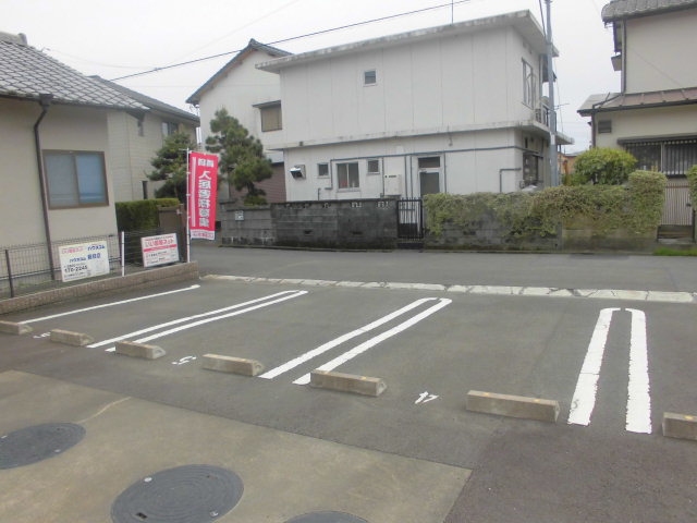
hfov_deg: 67.3
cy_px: 262
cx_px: 348
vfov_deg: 53.1
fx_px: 524
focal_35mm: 26
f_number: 3.5
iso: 100
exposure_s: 1/500
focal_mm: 4.6
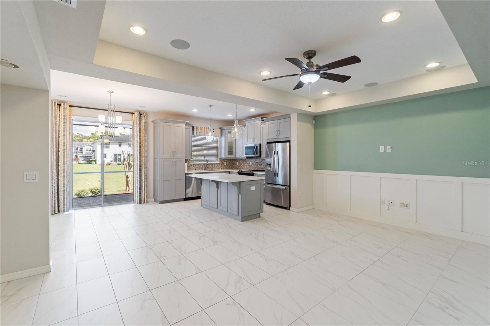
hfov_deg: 100.4
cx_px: 245
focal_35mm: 15
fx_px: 204
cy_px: 163
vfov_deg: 77.3
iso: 400
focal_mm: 10
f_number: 6.3
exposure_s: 1/15
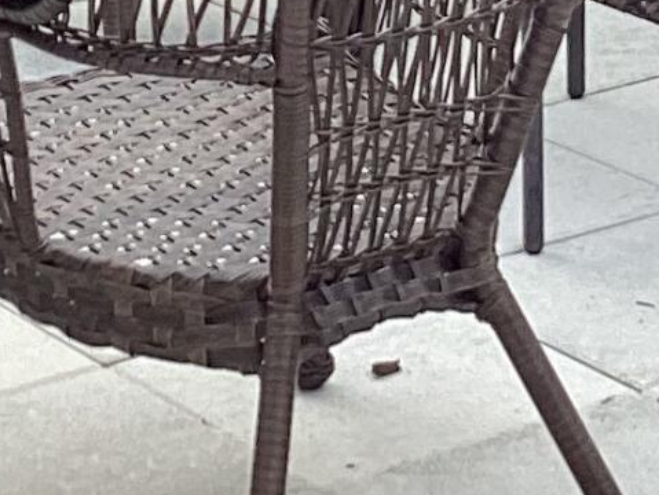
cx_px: 554
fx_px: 3696
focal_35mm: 194
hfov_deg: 10.2
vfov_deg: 7.5
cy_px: -296
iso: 25
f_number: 2.4
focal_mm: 3.3
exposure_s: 1/149
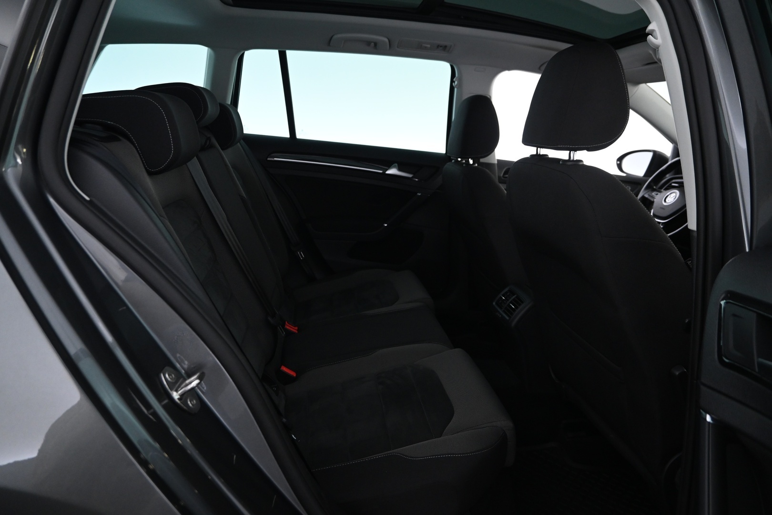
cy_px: 258
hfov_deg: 73.7
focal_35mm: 24
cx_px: 386
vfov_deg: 53.1
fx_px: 515
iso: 1600
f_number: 3.5
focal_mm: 16
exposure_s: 1/20
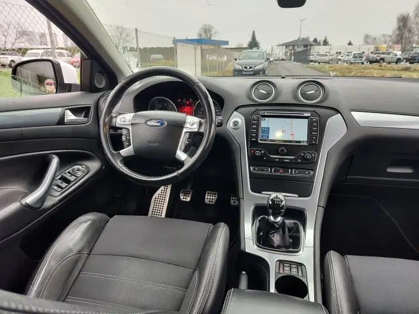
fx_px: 278
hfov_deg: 73.9
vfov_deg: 58.9
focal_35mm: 23
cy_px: 157
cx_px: 210
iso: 100
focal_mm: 5.56
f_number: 1.8
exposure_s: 1/100
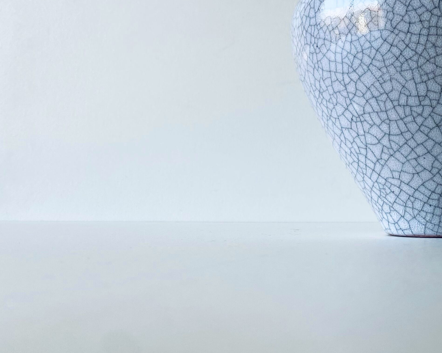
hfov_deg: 31.6
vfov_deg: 27.0
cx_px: 459
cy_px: 29
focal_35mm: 54
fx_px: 706
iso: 50
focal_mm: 4.25
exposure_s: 1/122
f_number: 1.8
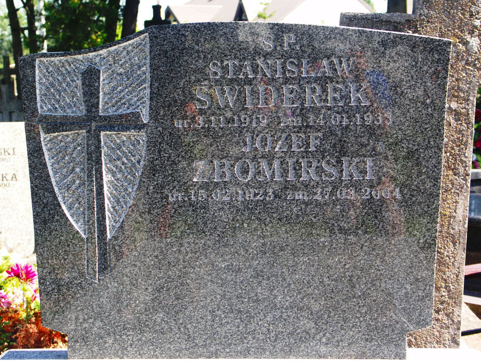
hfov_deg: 24.4
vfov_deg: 18.4
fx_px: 1112
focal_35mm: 80
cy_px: 180
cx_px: 240
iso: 100
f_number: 4
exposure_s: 1/125
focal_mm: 20.8
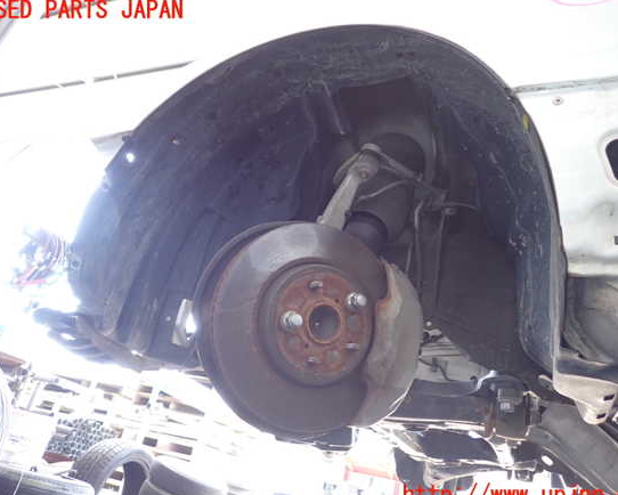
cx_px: 318
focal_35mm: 27
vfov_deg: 53.2
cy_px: 253
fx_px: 494
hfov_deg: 64.0
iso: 200
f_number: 2
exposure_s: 1/60
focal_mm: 4.5
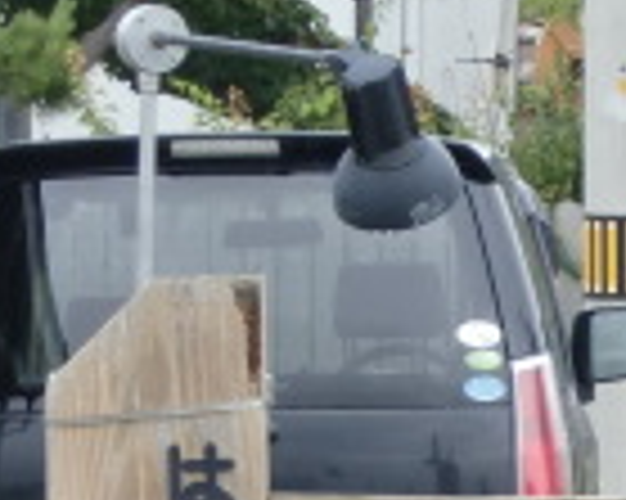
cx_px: 734
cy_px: 662
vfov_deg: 3.1
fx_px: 9331
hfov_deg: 3.8
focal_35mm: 504
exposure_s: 1/100
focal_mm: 19.6
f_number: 5.8
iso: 100
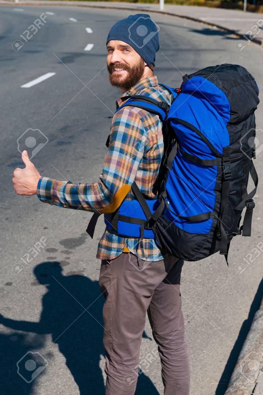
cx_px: 132
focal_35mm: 70
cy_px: 198
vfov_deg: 28.8
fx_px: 767
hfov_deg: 19.5
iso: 200
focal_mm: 70
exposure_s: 1/1250
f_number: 7.1
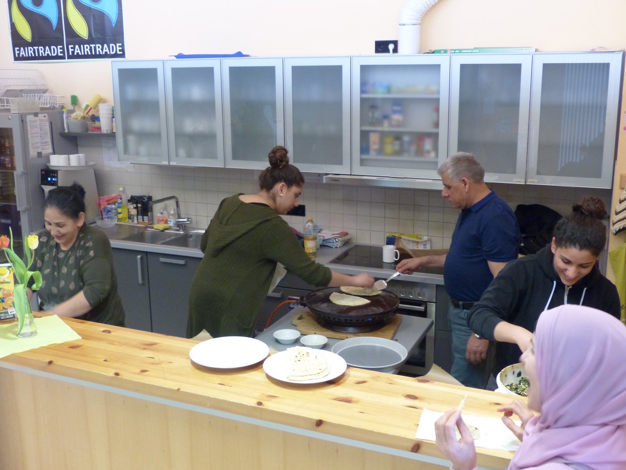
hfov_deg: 50.1
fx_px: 669
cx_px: 309
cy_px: 229
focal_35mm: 37
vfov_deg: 38.7
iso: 400
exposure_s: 1/25
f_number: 2.8
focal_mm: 6.4
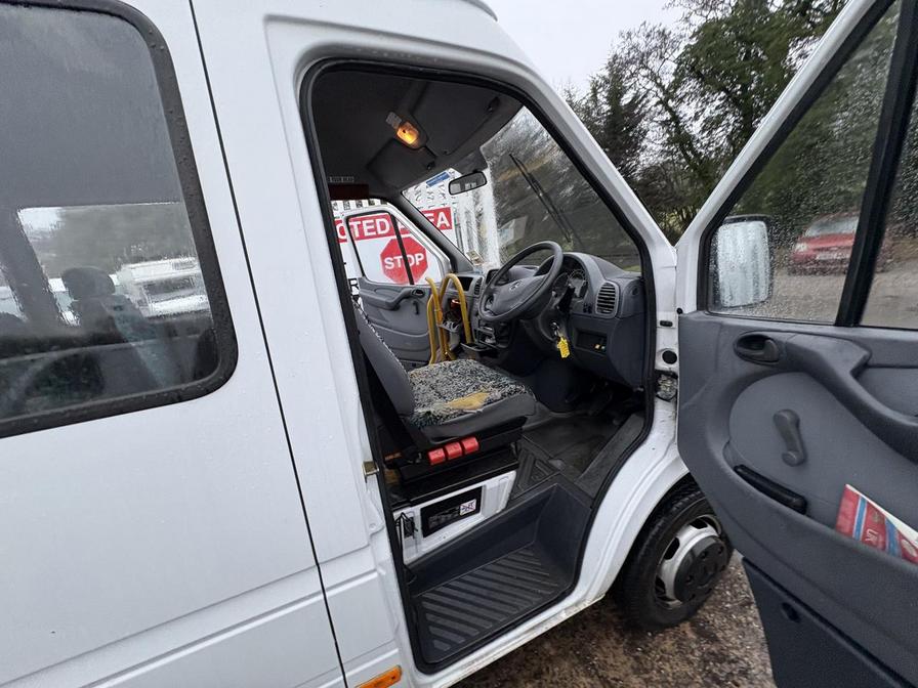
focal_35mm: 14
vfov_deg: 85.7
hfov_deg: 102.1
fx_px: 371
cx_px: 459
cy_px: 344
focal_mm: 2.22
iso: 250
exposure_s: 1/74
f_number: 2.2
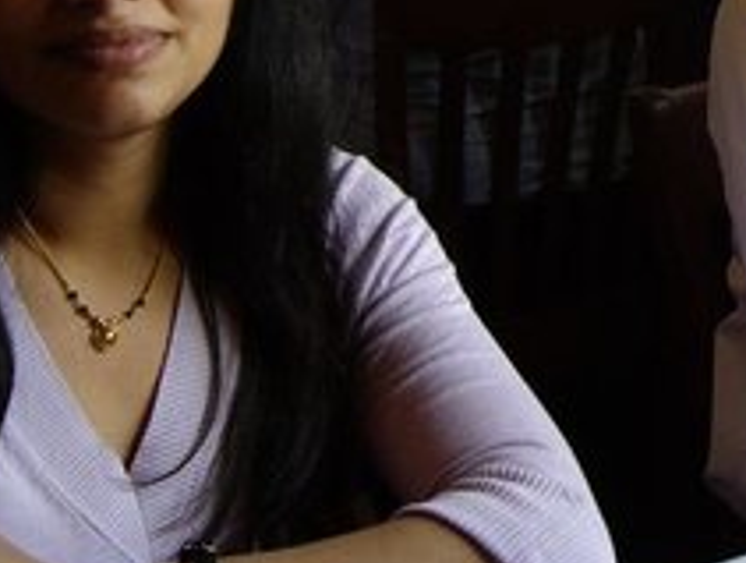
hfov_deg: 16.8
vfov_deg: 12.5
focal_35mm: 115
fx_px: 2483
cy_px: -202
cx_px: 689
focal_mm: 6.2
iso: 100
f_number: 2.7
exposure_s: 1/50
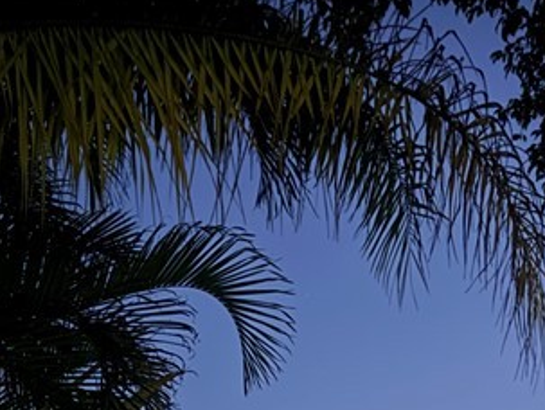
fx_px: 1277
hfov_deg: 23.8
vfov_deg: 16.1
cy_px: 682
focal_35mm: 81
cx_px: 417
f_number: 1.78
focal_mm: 6.76
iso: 1600
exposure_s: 1/5
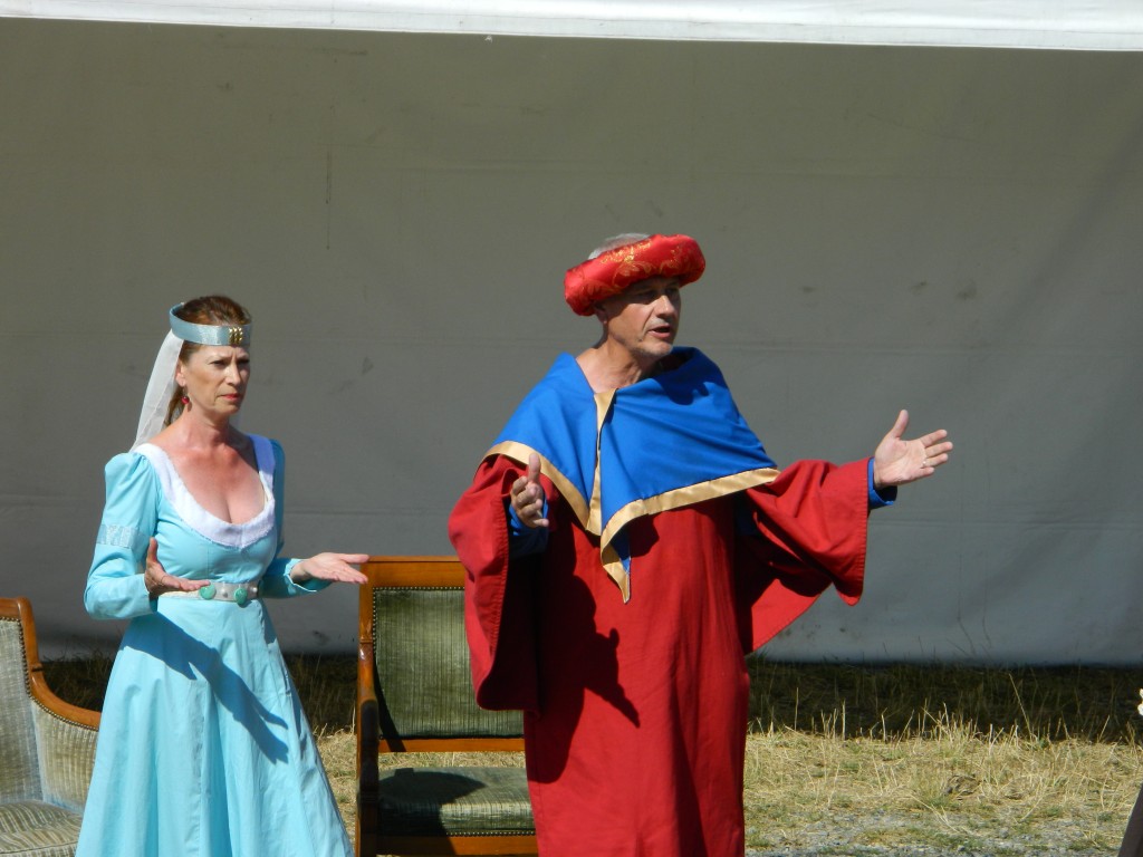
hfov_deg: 13.2
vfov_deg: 9.9
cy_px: 428
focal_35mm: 150
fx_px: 4953
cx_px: 572
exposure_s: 1/800
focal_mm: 27
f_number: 4.9
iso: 80
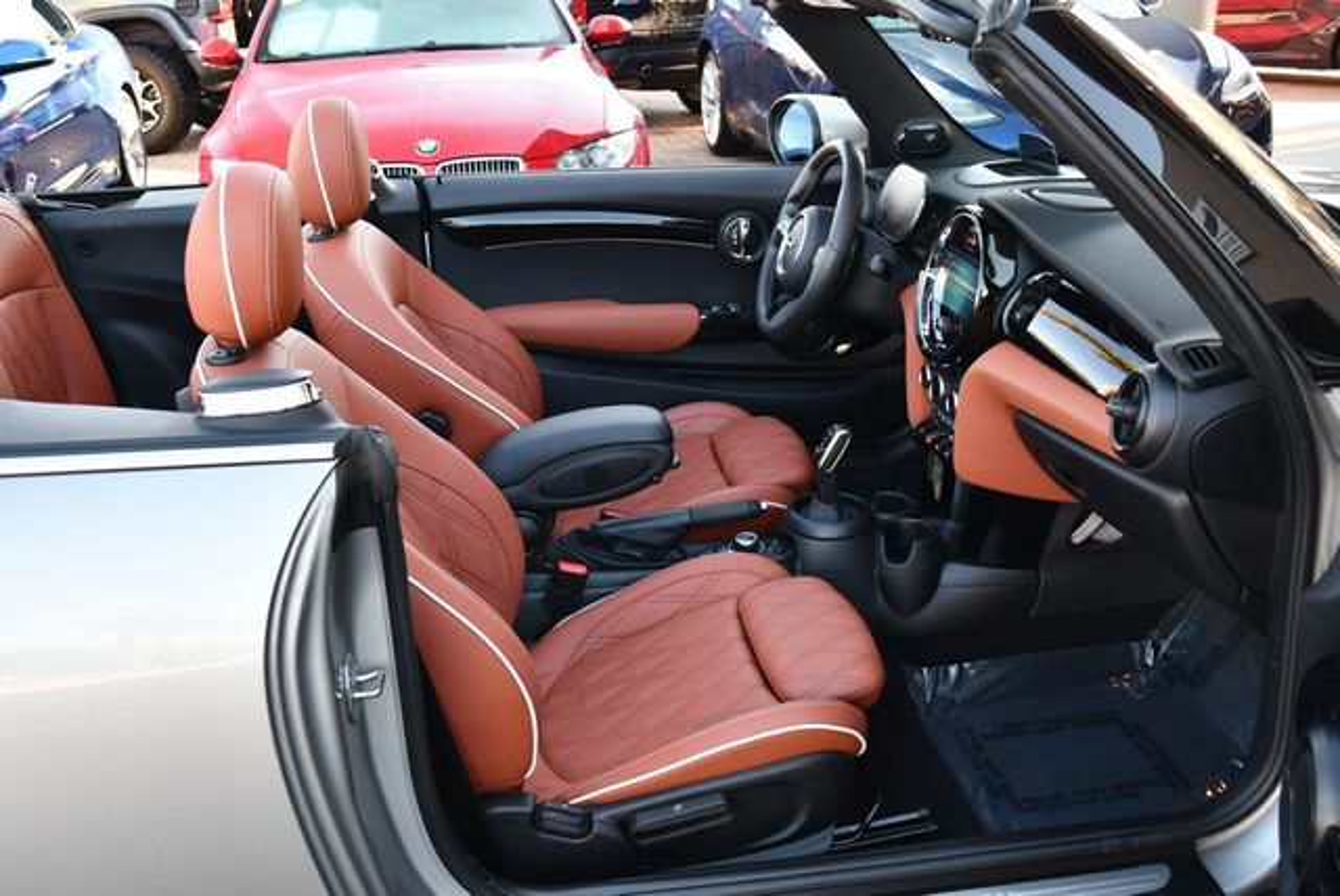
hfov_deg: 53.1
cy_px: 448
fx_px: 1341
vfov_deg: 36.9
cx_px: 670
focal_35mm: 36
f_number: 3.5
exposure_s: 1/250
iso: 450
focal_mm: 18
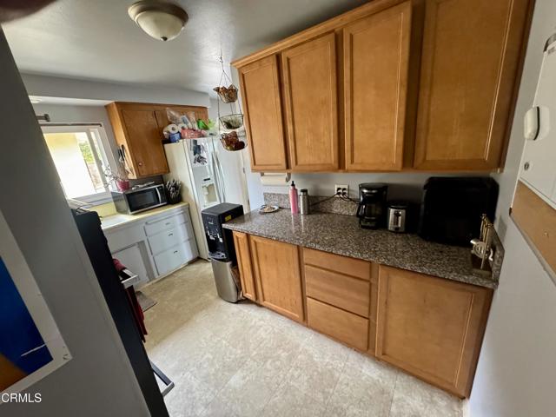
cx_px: 278
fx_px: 225
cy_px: 208
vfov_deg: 85.7
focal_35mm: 14
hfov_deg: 102.1
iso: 1250
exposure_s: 1/60
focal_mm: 2.22
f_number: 2.2
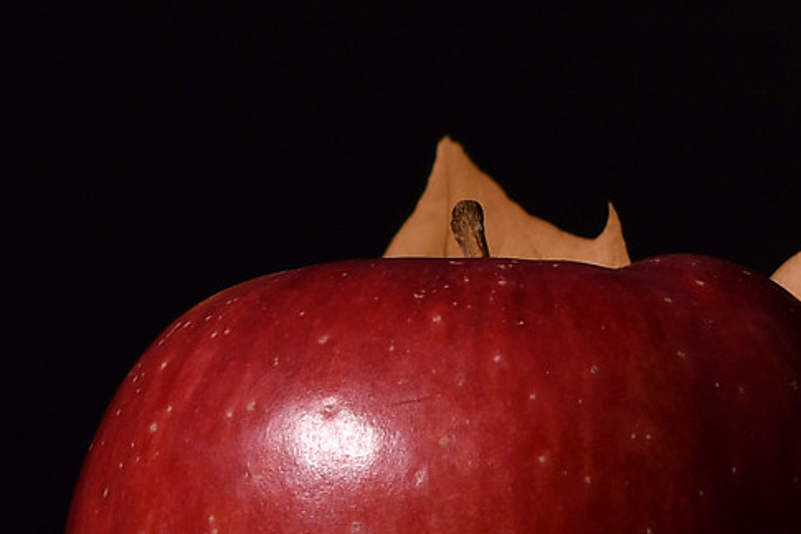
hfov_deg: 5.2
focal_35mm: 386
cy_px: 268
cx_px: 1612
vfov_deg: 3.6
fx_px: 8585
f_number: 11
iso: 100
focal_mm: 52
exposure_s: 1/10
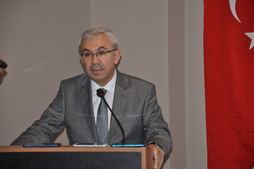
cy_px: 84
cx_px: 127
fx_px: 1110
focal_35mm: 158
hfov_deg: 13.1
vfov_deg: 8.7
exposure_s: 1/60
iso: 400
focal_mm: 105
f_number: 5.6
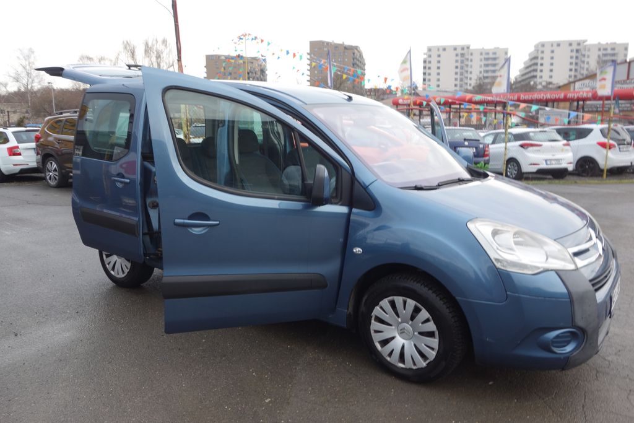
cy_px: 212
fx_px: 493
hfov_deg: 65.5
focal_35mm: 28
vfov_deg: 46.4
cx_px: 317
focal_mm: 10.4
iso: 125
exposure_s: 1/30
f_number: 4.5
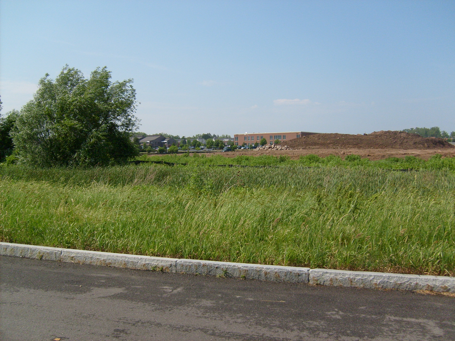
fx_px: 460
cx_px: 228
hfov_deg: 52.6
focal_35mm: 35
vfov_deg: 40.7
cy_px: 170
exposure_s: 1/350
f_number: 7.1
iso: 80
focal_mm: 5.8
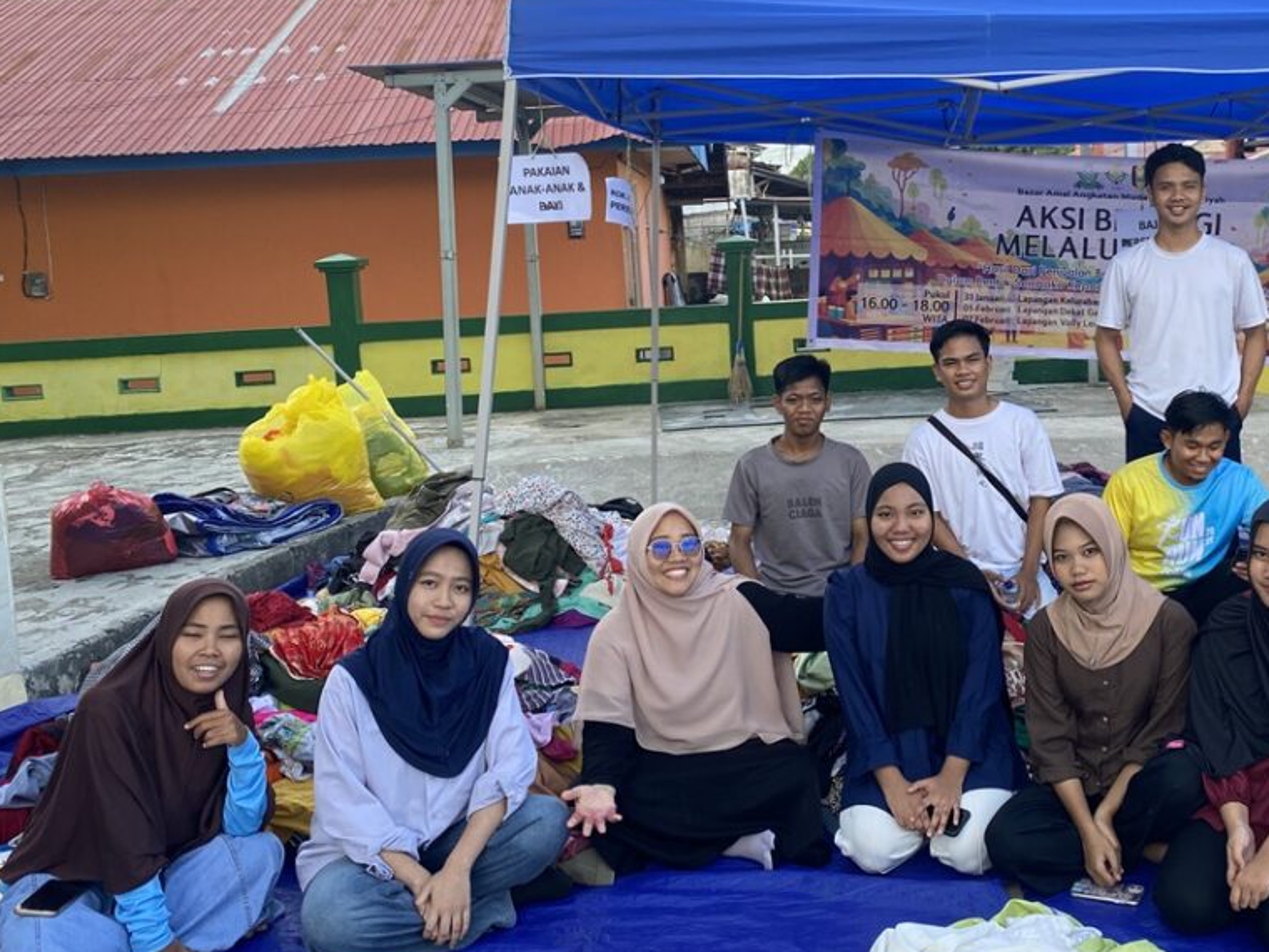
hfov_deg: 46.7
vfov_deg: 36.7
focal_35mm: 39
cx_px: 893
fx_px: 1430
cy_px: 377
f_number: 1.8
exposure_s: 1/247
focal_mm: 4.25
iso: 32
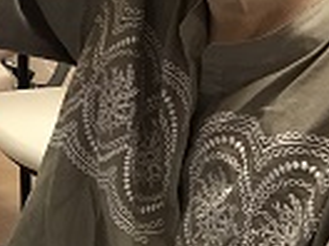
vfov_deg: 12.7
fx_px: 1112
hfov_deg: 16.2
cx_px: -52
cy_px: 91
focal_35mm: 117
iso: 100
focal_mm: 3.3
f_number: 2.4
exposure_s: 1/30
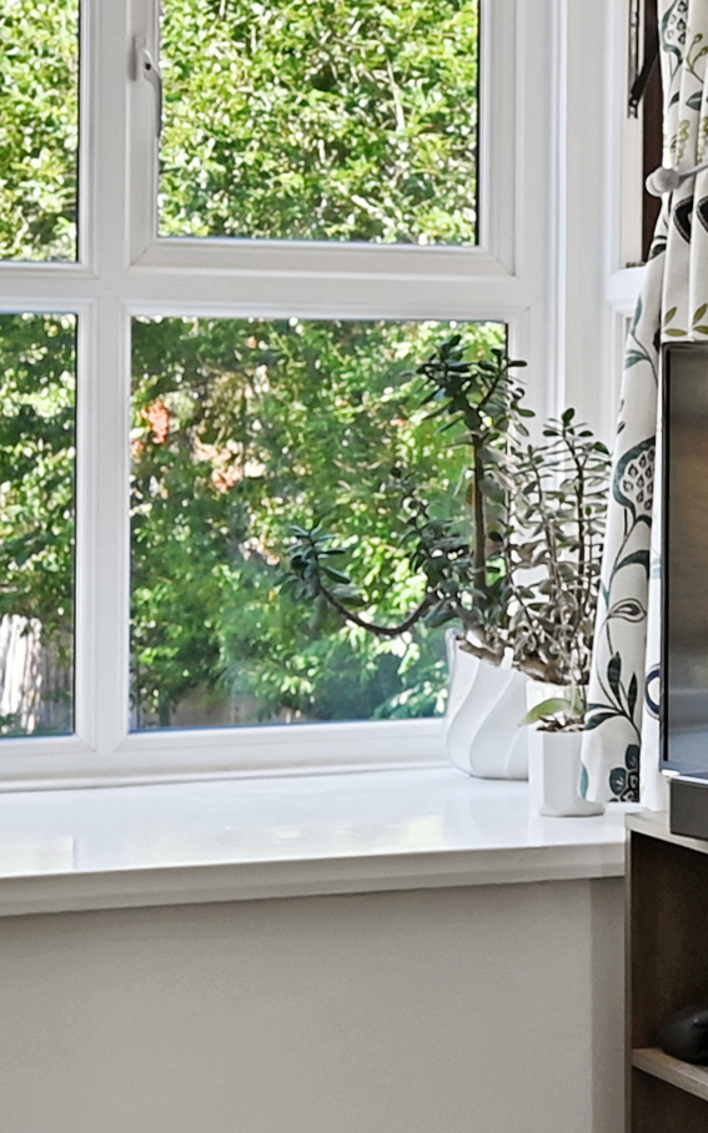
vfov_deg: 21.8
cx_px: 752
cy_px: 402
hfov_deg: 13.5
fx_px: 2935
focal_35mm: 95
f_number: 5.6
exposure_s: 1/8
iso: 160
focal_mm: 14
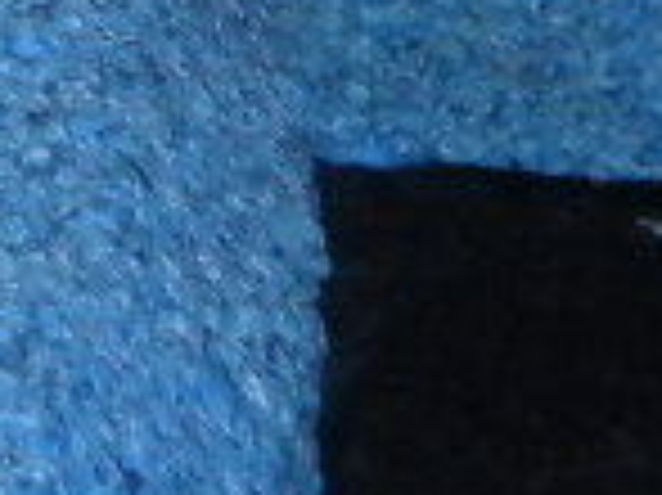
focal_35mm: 474
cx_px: -955
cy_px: -670
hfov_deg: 4.1
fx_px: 9057
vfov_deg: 3.1
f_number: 4.6
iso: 400
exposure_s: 1/60
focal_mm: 12.3
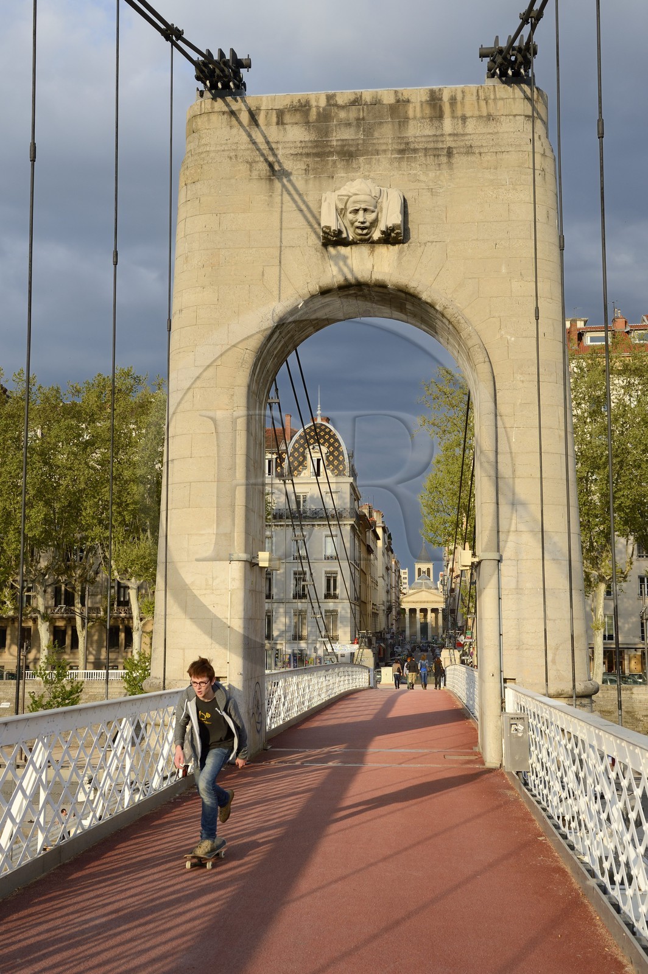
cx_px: 324
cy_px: 487
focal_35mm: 40
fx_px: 1082
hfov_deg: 33.3
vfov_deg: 48.5
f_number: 9
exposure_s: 1/250
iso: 200
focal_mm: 40
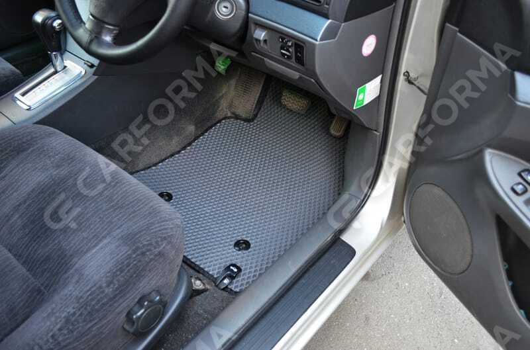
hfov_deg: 57.3
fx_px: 485
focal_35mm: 33
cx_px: 265
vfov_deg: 39.8
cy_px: 175
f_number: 3.8
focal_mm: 22
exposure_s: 1/30
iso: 1400
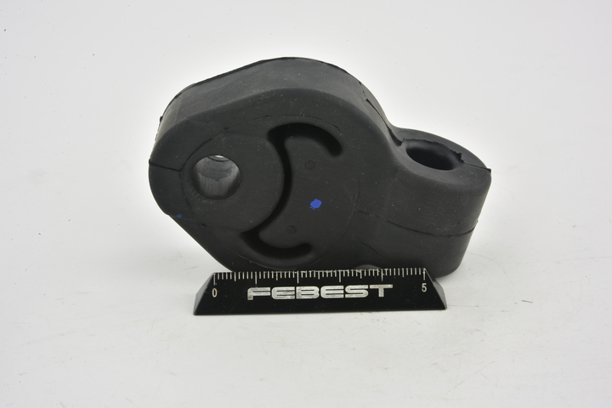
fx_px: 1020
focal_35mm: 60
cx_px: 306
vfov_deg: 22.6
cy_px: 204
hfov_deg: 33.4
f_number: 32
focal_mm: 60
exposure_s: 1/2.5
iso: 64
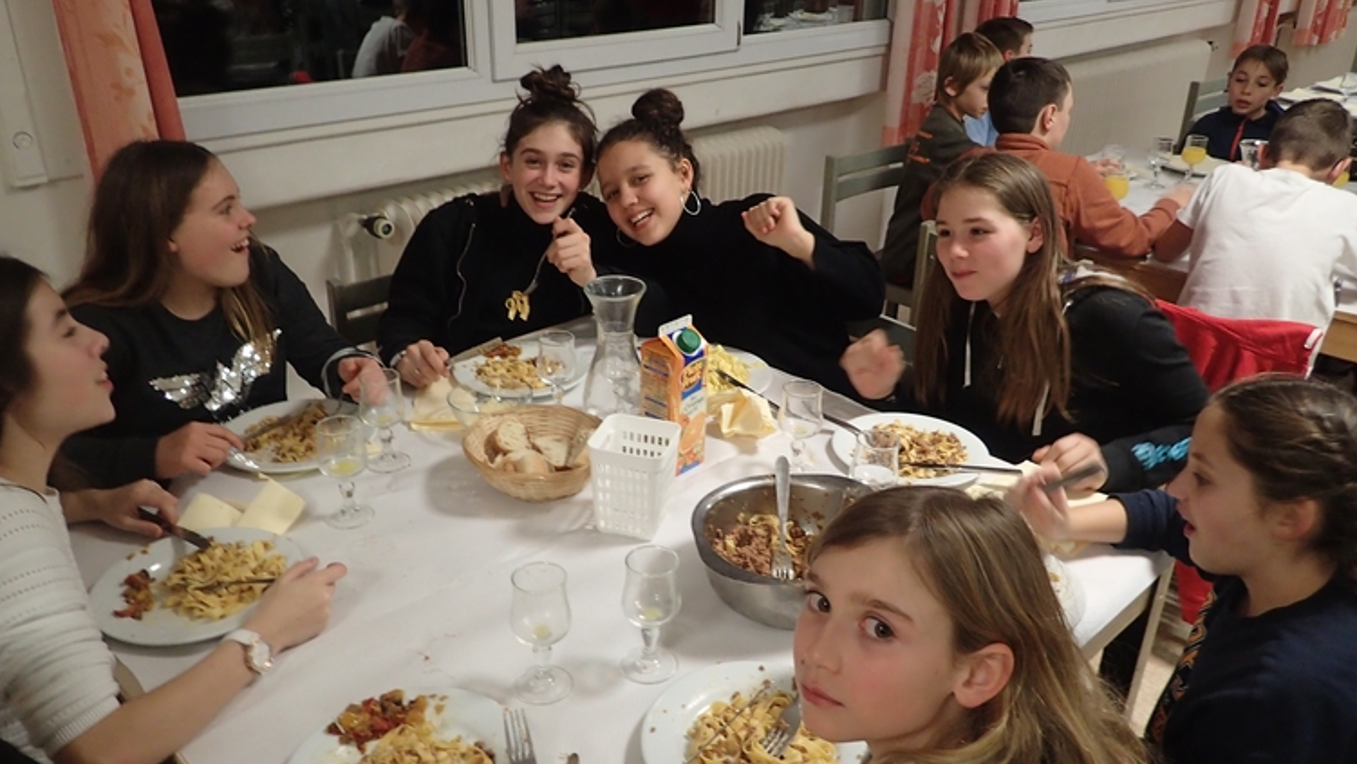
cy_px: 426
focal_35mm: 29
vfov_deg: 40.2
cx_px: 683
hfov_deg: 66.0
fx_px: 1044
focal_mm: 4.5
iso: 320
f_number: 2
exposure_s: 1/30
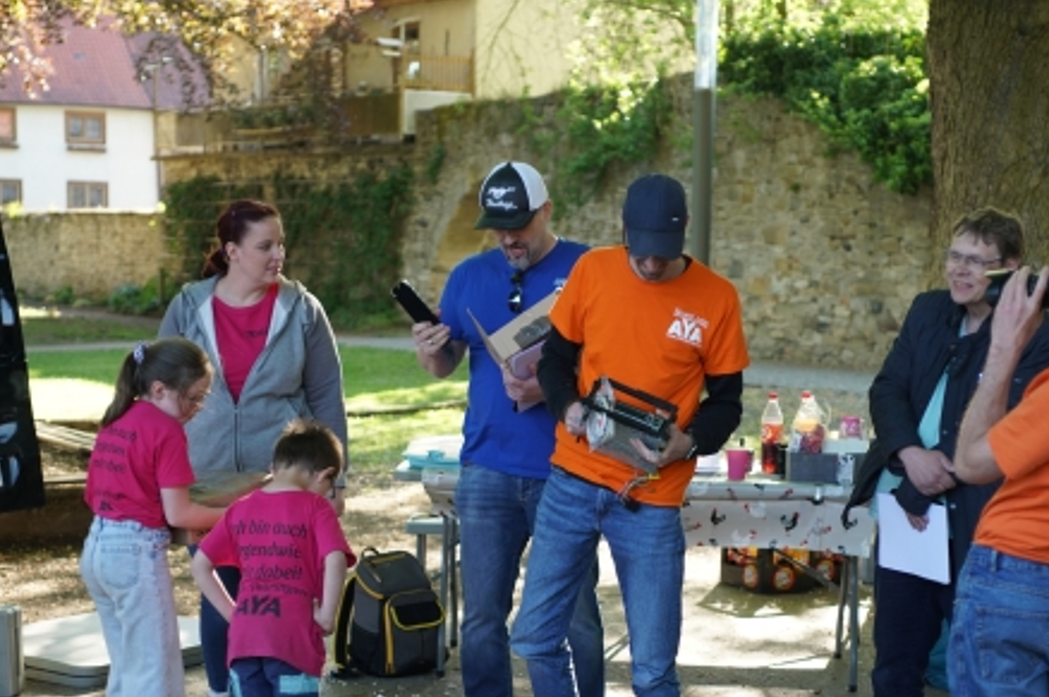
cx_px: 599
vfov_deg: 18.8
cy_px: 520
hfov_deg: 28.1
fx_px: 2096
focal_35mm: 72
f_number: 2.8
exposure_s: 1/400
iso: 400
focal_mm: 45
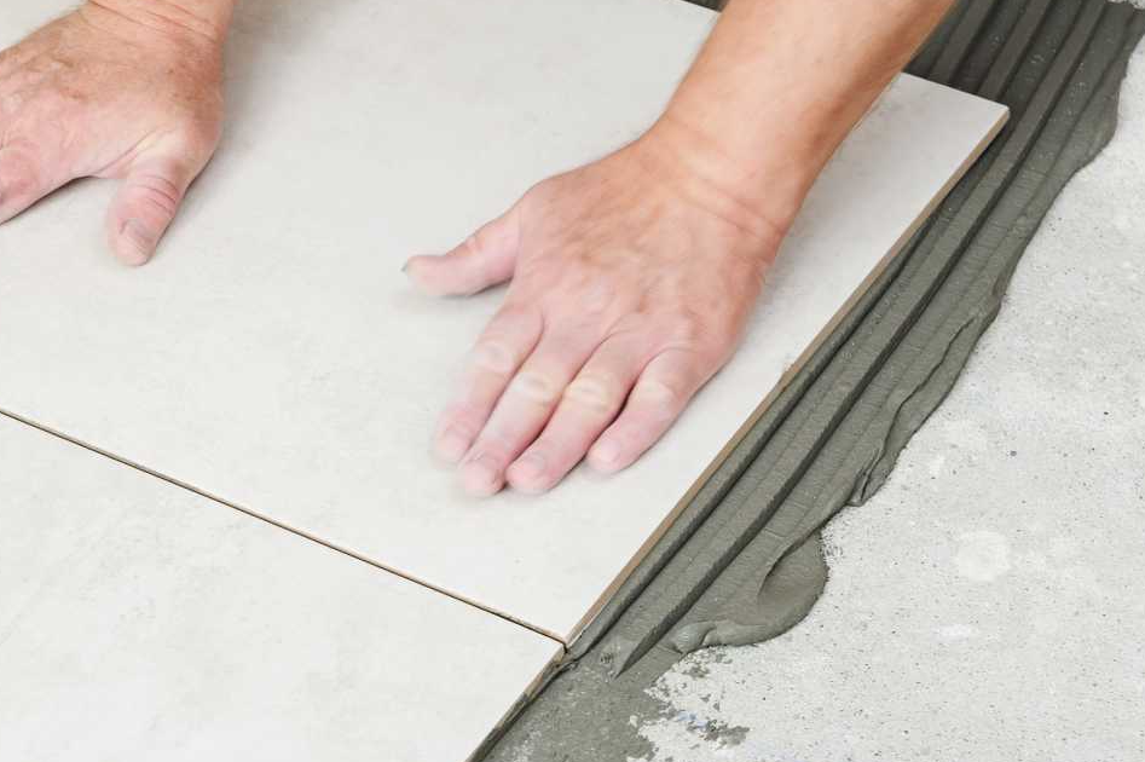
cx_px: 166
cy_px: 171
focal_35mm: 152
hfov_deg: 13.4
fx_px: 4831
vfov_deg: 9.0
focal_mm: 72
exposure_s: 1/125
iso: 200
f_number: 7.1
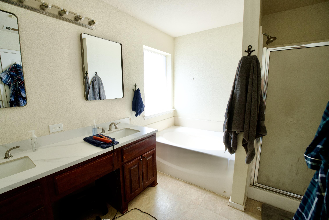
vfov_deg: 77.3
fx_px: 137
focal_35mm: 15
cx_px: 164
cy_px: 110
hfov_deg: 100.4
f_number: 5
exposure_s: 1/100
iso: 250
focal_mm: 10
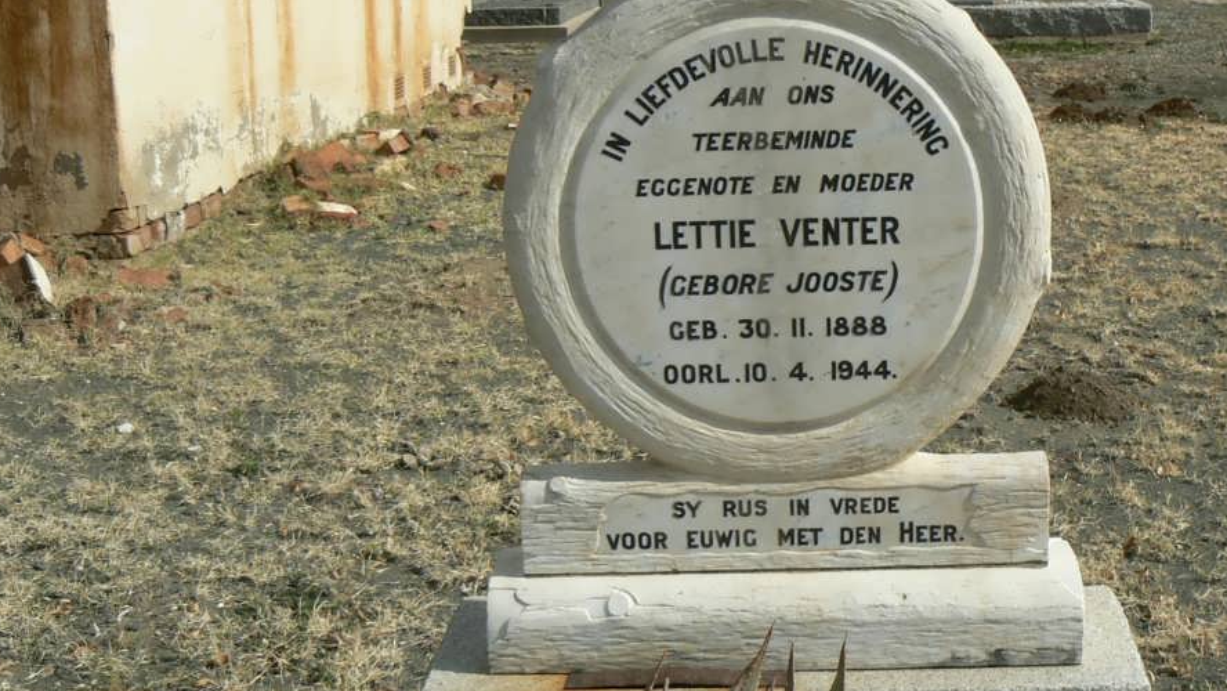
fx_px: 1725
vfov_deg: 22.7
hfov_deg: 38.8
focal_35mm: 53
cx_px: 785
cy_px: 352
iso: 80
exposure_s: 1/400
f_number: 8
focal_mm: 6
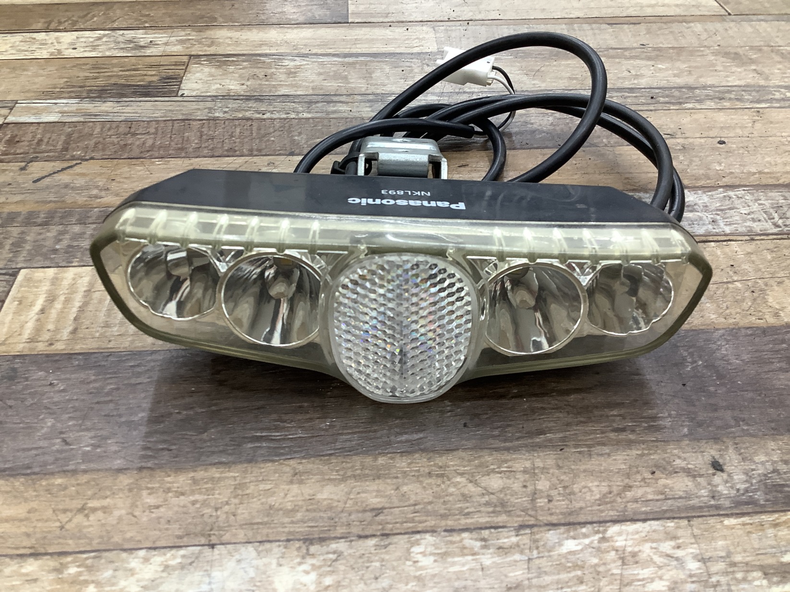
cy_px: 296
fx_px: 708
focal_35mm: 31
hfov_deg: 58.3
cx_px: 395
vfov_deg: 45.5
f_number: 2.4
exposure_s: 1/60
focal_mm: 3.3
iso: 125
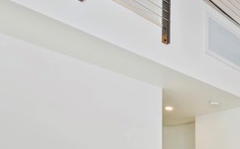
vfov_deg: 27.1
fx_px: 268
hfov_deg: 39.7
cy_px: 184
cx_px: 262
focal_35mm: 41
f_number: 8
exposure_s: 1/30
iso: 160
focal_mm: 10
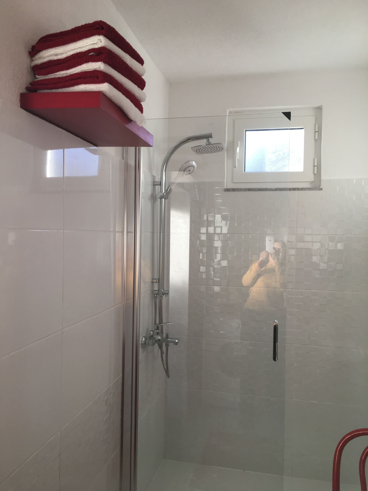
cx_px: 184
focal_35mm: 29
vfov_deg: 61.7
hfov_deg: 48.2
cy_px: 246
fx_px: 411
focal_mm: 4.15
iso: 40
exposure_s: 1/100
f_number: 2.2
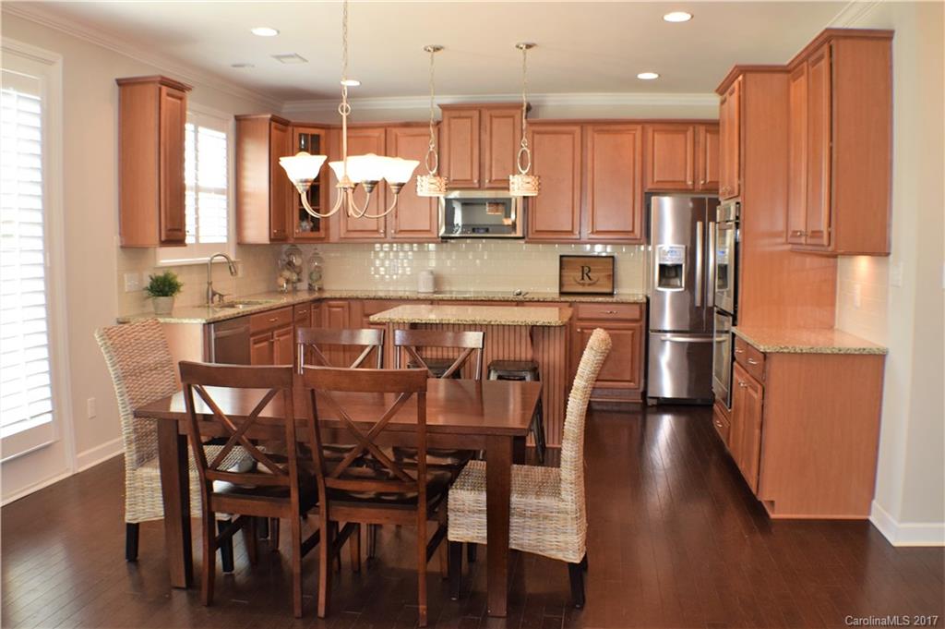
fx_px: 984
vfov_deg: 35.4
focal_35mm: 38
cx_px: 472
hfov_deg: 51.3
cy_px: 314
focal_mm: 25
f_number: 4.5
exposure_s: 1/100
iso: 800
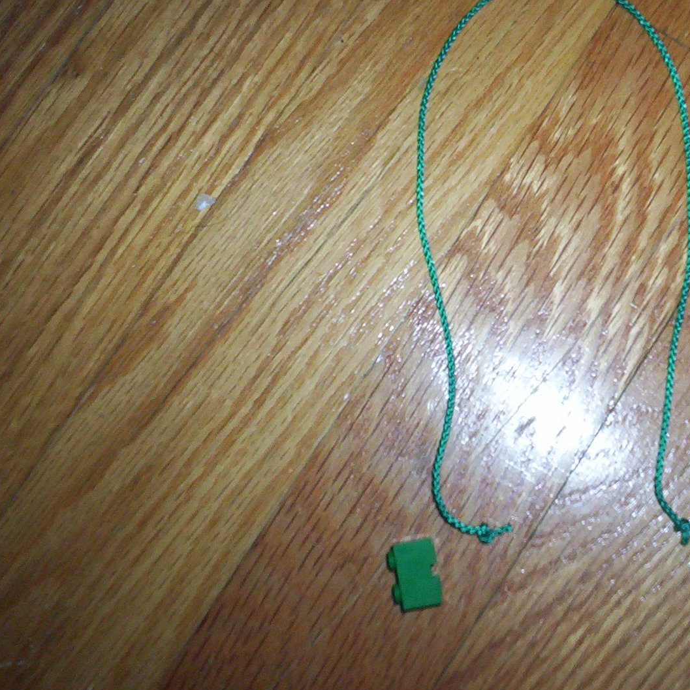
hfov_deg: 32.1
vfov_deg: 32.7
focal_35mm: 52
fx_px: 1173
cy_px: 297
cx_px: 531
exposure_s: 1/60
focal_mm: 4.99
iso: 140
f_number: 4.5
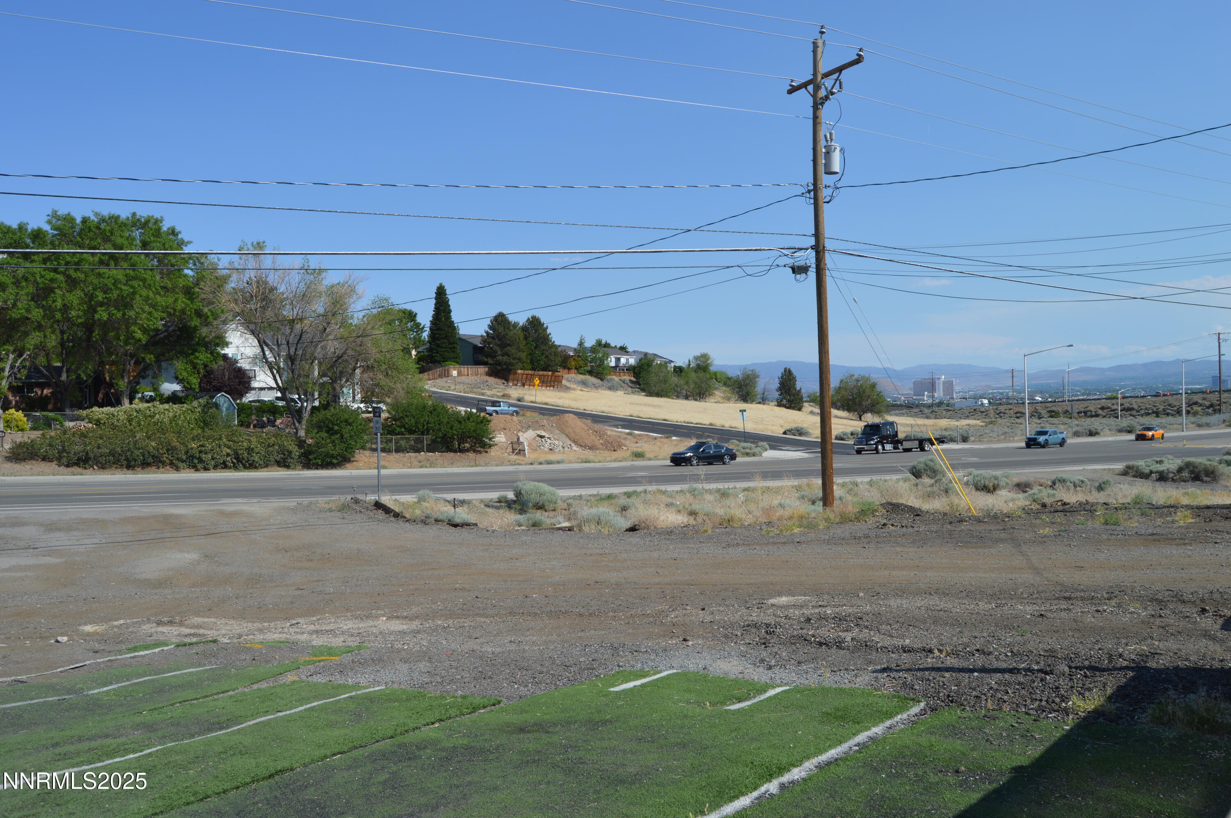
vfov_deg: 47.8
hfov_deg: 67.4
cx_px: 616
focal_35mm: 27
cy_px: 409
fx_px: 922
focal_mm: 18
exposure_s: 1/320
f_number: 9
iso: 100
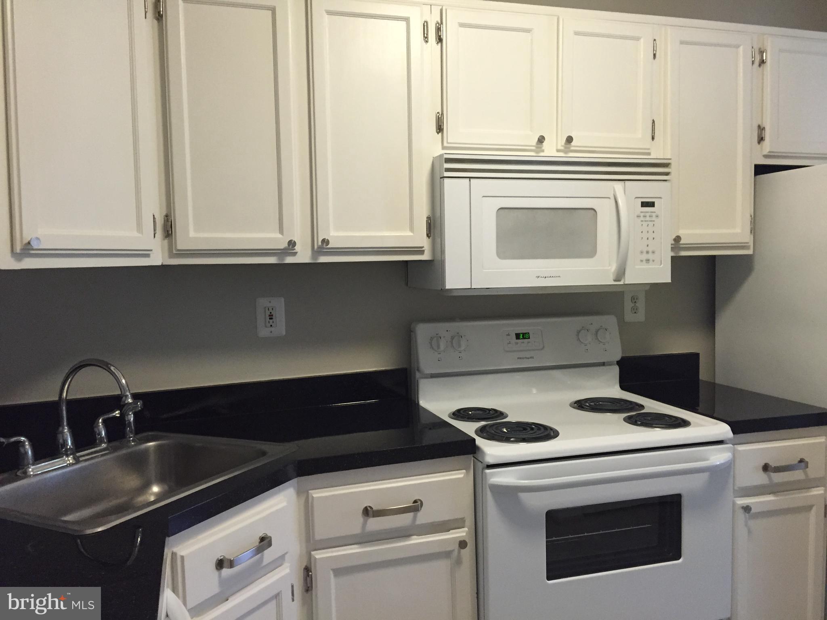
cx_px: 414
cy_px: 310
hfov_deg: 61.7
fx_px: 693
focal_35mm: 29
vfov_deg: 48.2
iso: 200
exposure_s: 1/30
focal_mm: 4.15
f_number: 2.2
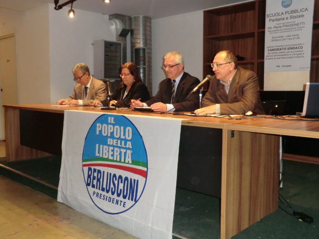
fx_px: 313
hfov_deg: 54.0
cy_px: 120
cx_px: 160
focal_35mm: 34
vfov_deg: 41.8
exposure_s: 1/40
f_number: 3.6
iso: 400
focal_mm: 6.1
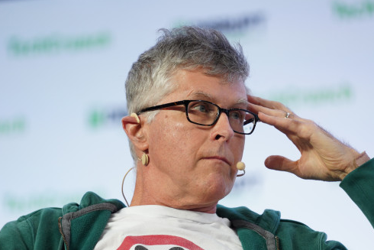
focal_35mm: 490
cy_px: 148
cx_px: 201
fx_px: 5092
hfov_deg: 4.2
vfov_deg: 2.8
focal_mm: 400
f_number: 5.6
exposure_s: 1/320
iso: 1600
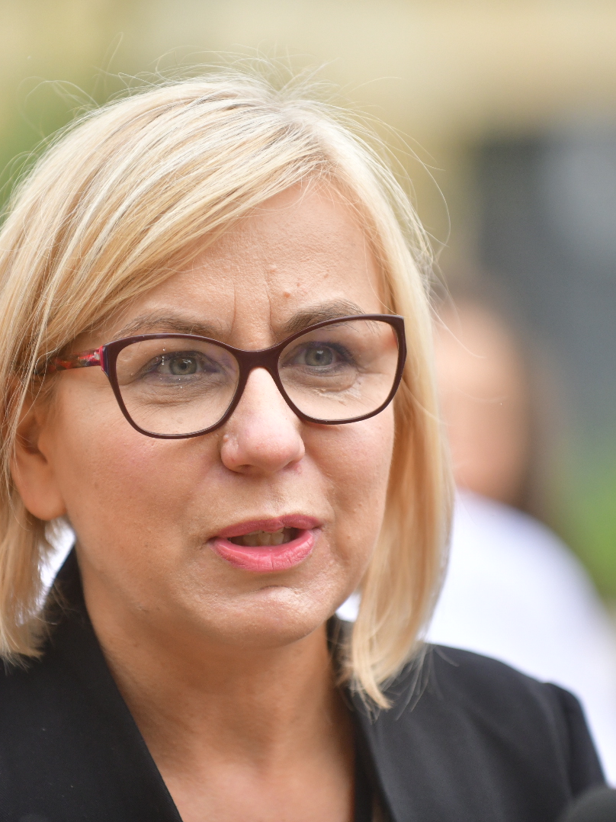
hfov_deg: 5.1
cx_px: 301
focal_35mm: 289
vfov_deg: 6.9
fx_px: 6860
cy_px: 411
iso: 800
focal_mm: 200
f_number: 2.8
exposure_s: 1/3200
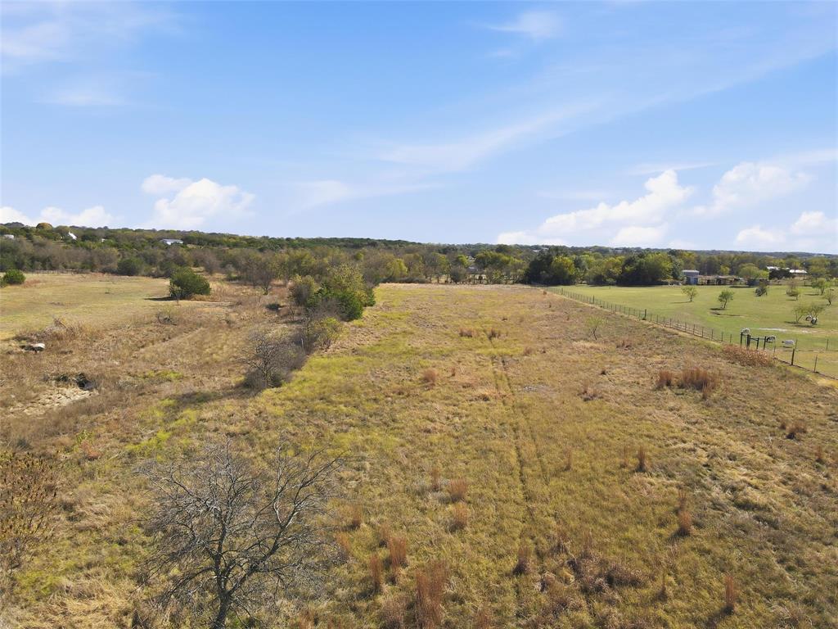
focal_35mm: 24
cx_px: 419
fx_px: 581
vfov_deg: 56.8
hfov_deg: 71.6
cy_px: 314
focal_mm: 4.5
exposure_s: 1/725
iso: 100
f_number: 2.8
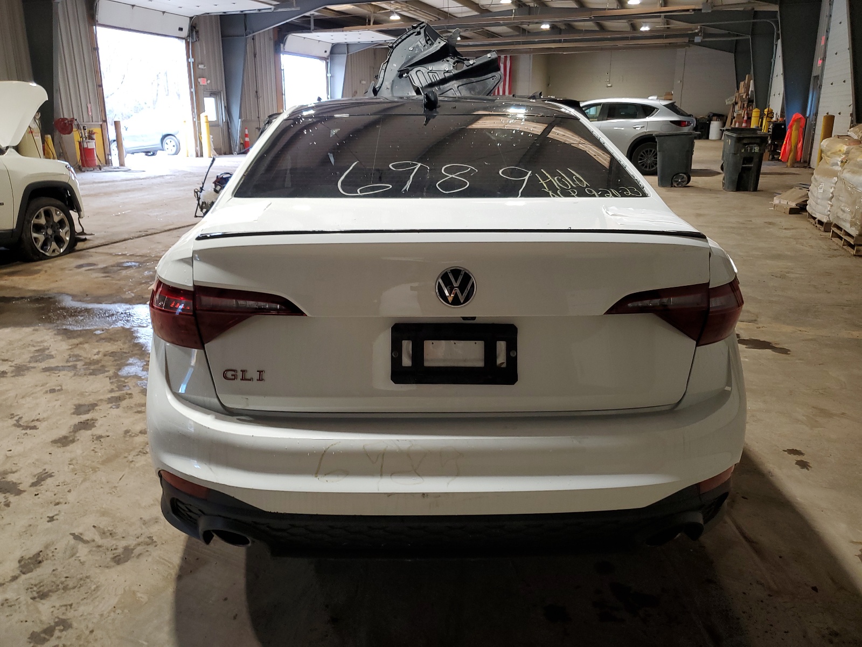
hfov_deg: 67.3
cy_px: 324
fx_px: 647
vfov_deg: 53.1
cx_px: 431
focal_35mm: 26
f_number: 1.5
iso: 63
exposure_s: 1/60.2
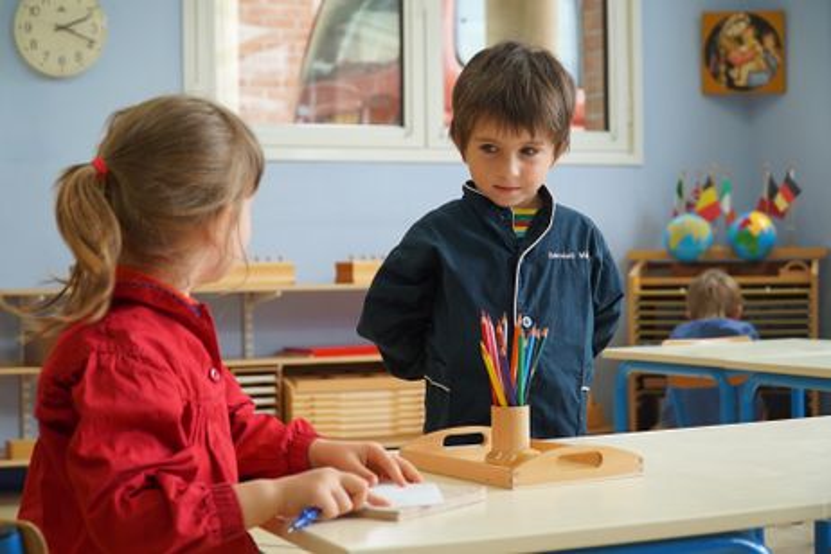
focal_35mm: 61
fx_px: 1408
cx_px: 416
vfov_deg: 22.3
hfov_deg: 32.9
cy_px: 277
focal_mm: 41
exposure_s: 1/160
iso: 500
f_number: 4
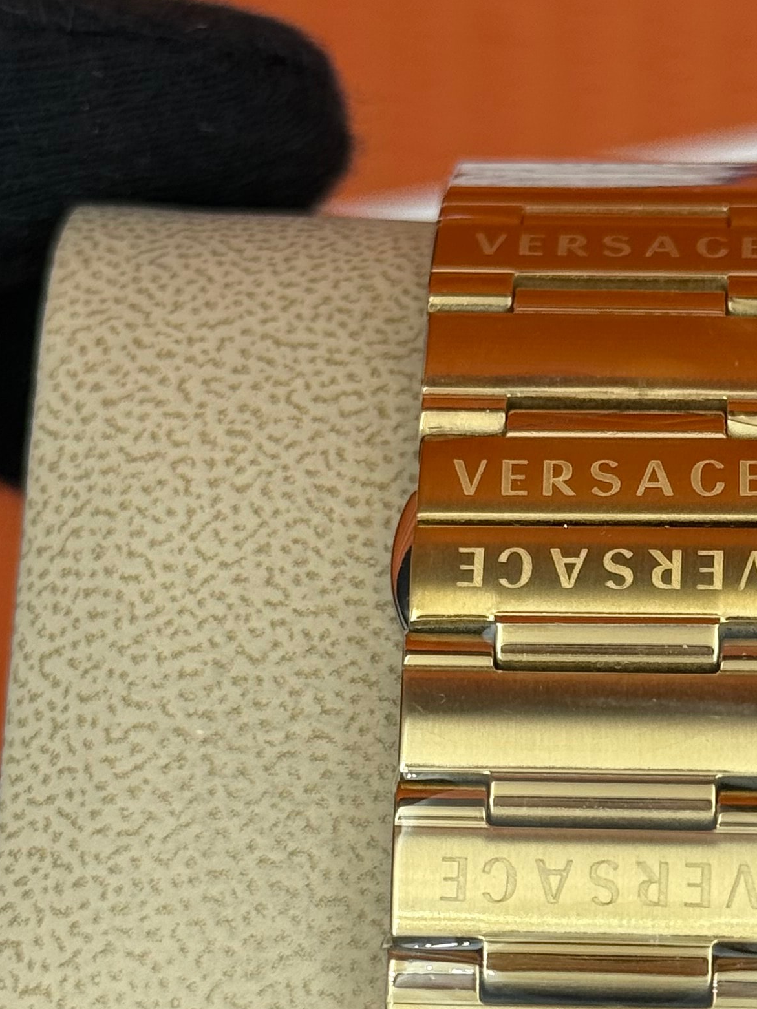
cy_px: 733
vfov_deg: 15.8
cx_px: 654
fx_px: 3615
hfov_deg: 11.9
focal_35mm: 124
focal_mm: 6.76
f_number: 1.78
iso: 64
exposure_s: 1/802
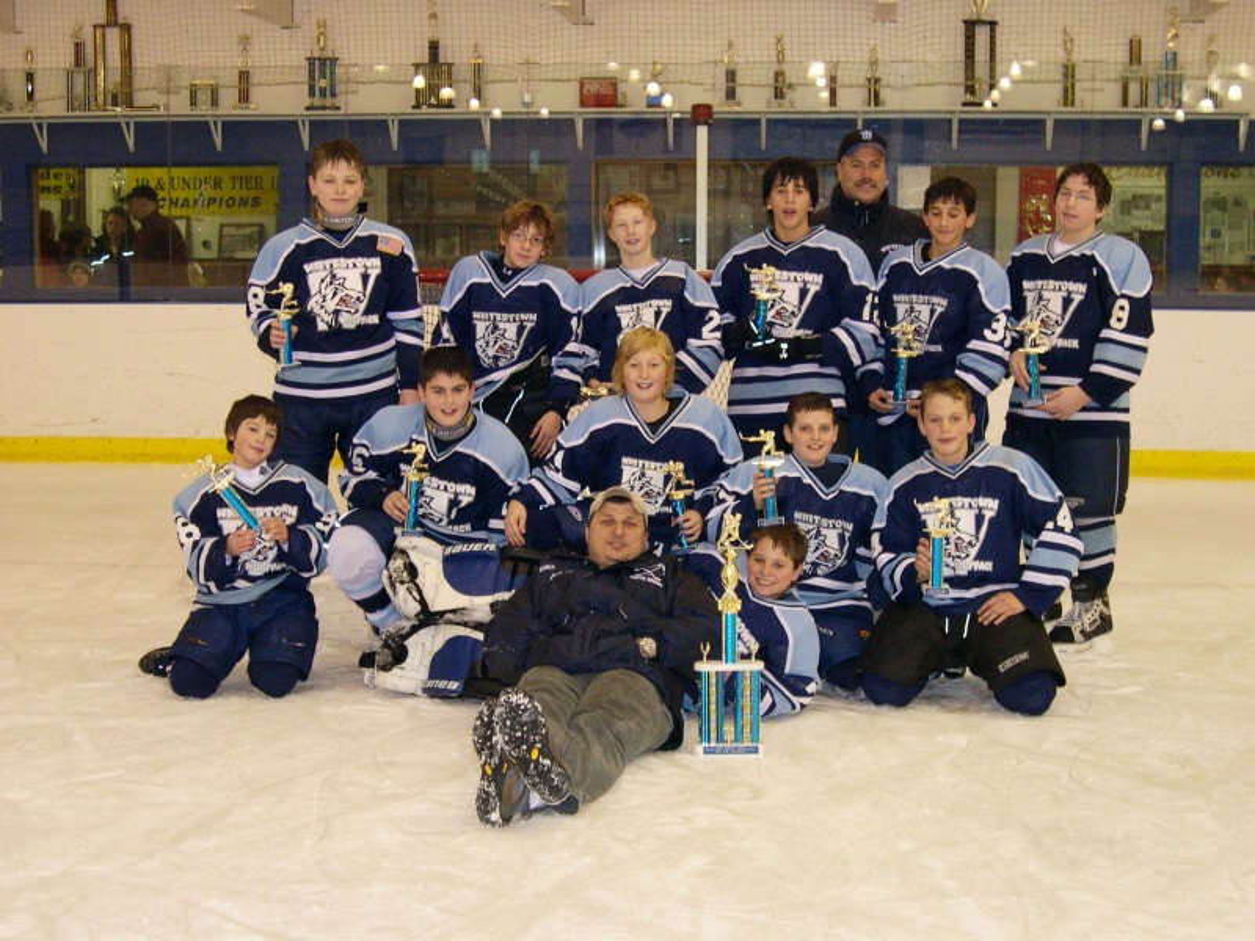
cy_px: 470
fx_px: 2067
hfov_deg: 33.8
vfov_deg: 25.7
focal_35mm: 57
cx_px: 628
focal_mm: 12.2
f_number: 3.4
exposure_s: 1/60
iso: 400
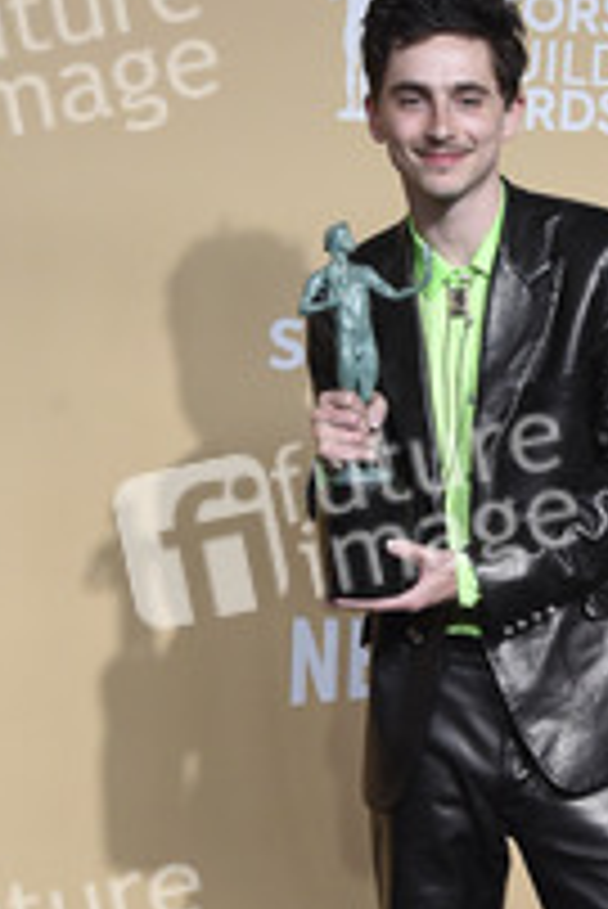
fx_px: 2200
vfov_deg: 23.0
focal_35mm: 87
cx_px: 480
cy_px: 747
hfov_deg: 15.6
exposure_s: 1/250
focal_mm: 44
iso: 2500
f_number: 7.1
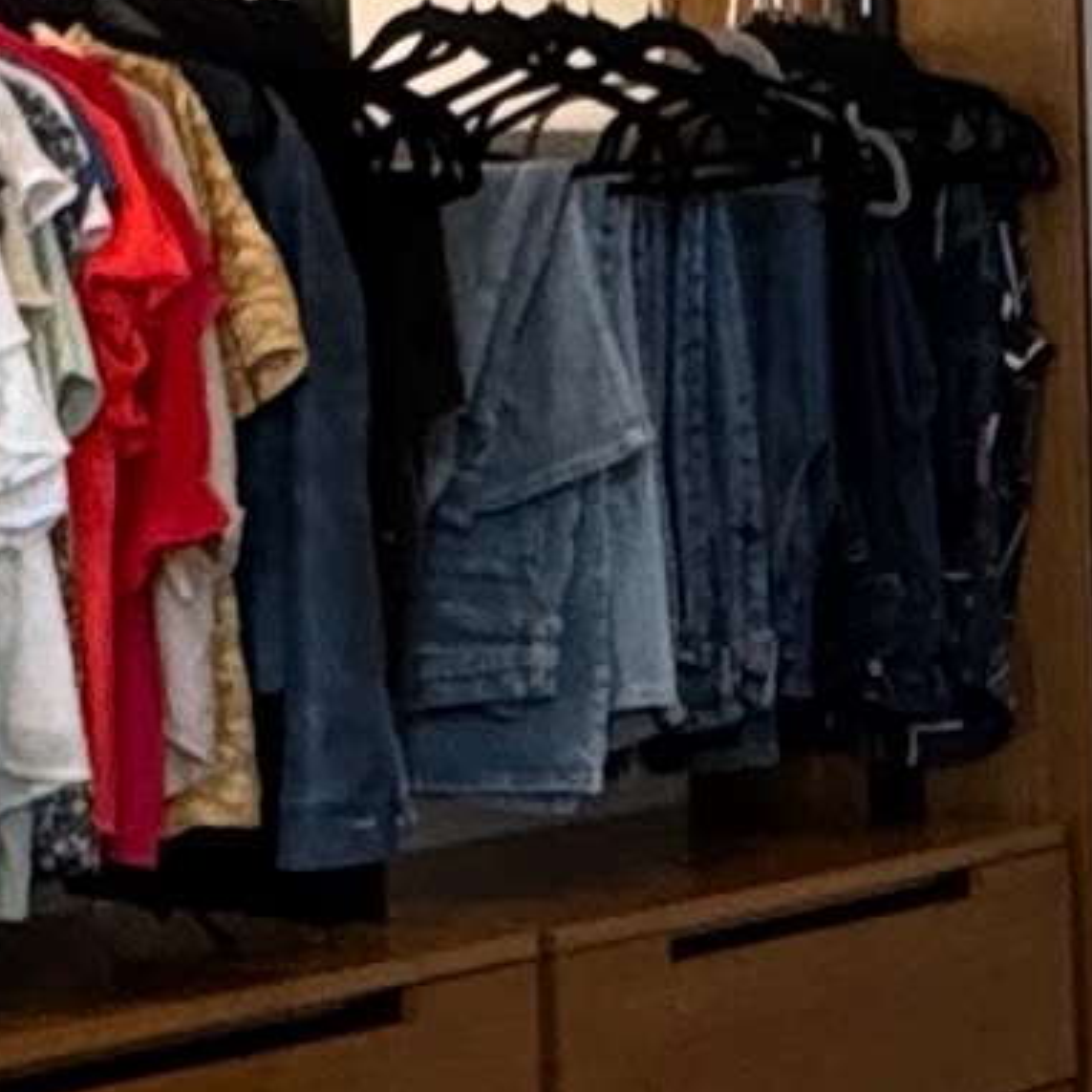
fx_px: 4675
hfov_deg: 13.0
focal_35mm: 131
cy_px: 619
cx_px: 1307
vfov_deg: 13.3
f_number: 2.2
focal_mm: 2.22
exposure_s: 1/99
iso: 250
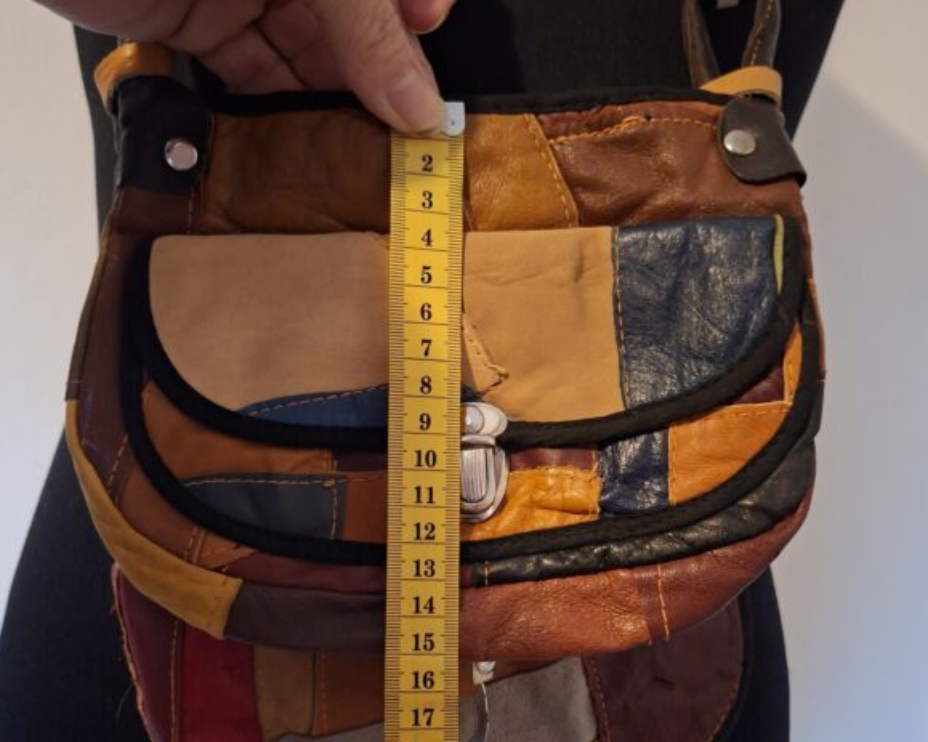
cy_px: 522
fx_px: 851
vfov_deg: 46.0
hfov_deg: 57.2
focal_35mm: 31
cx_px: 478
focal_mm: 5.54
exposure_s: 1/20
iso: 1000
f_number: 1.8
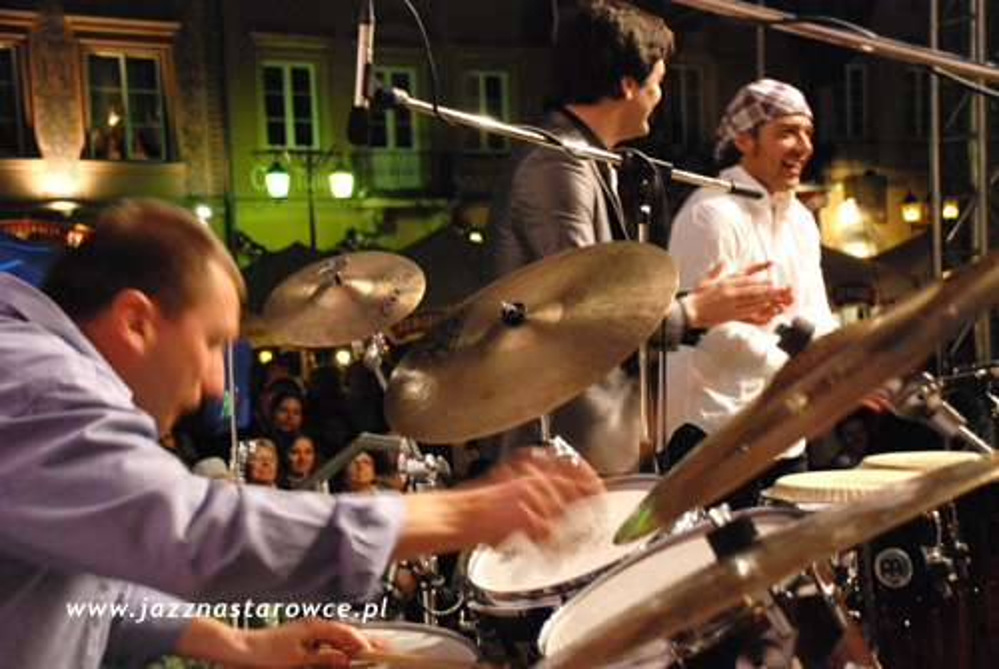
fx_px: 1834
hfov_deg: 30.5
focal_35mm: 66
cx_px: 500
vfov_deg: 20.7
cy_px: 334
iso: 1600
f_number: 4.8
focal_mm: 44
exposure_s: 1/20
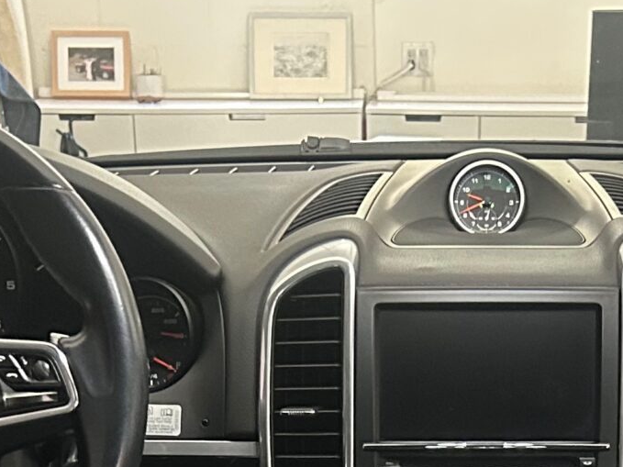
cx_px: 437
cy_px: 839
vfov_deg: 13.5
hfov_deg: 19.9
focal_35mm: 98
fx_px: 1763
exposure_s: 1/38
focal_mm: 5.7
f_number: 1.5
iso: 640
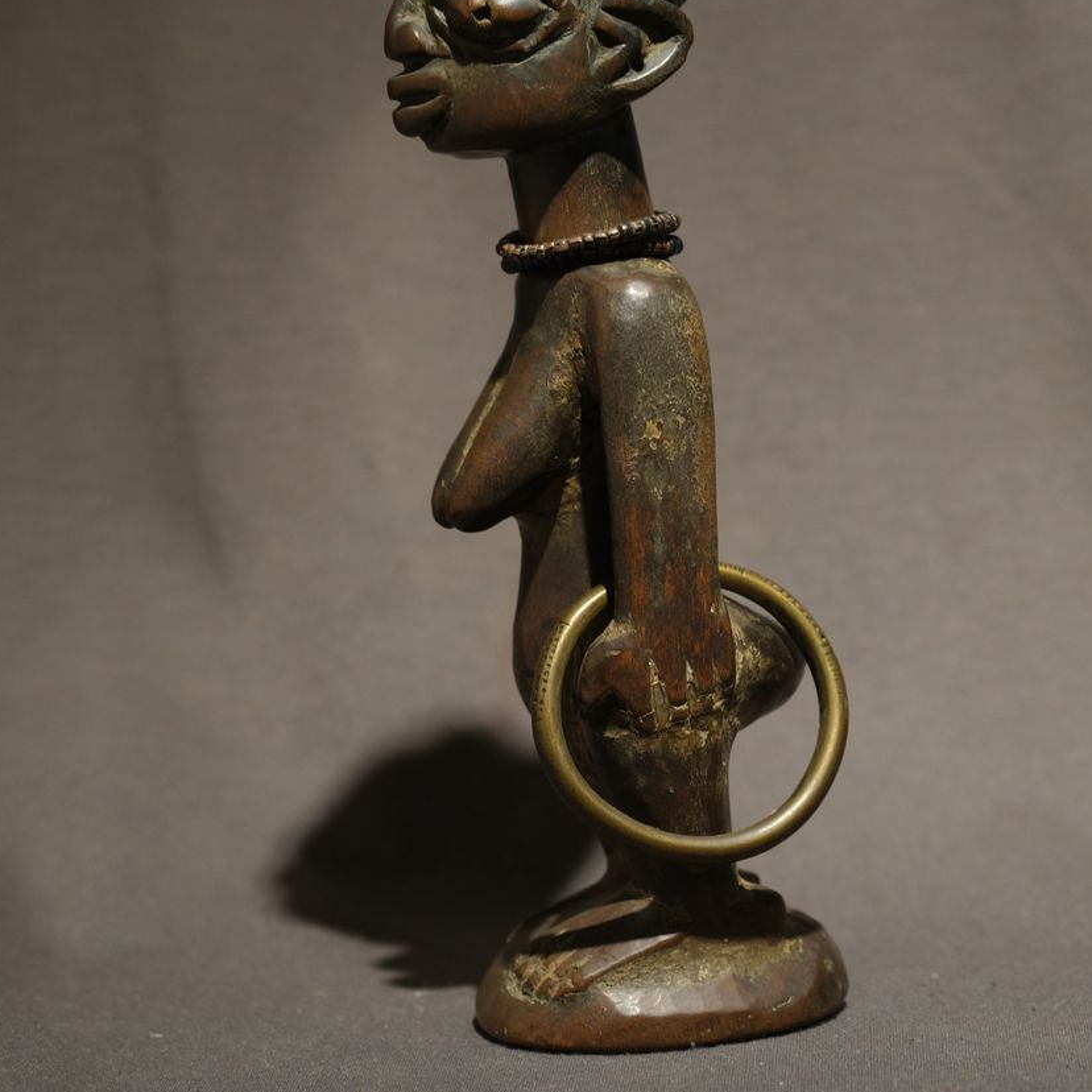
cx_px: 543
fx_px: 4140
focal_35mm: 116
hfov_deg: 15.0
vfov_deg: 15.0
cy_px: 305
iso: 800
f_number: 4
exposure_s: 1/58
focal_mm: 60
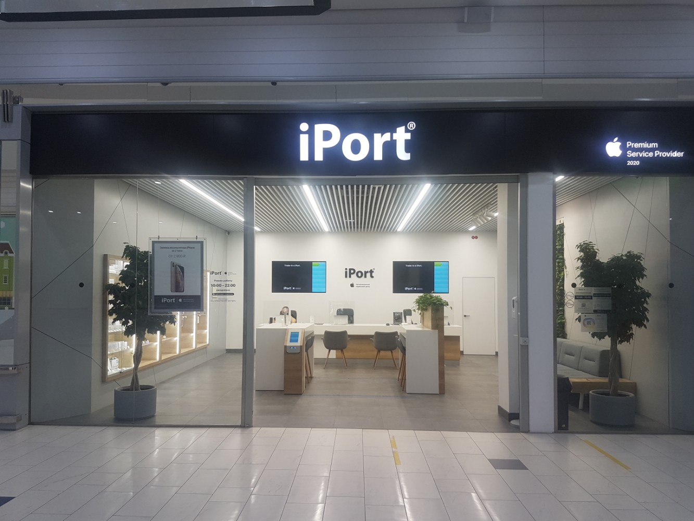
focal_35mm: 26
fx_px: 521
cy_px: 260
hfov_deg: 67.3
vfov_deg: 53.1
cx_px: 347
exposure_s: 1/100
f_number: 1.7
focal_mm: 4.2
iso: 50
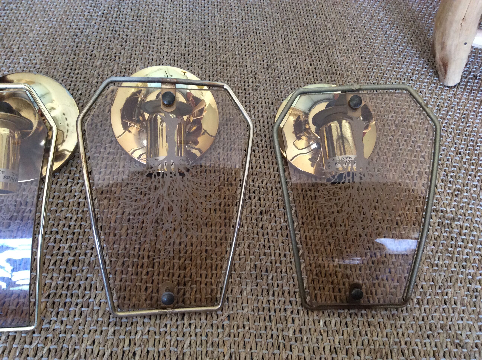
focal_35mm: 32
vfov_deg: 44.1
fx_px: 445
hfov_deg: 56.9
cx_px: 241
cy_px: 180
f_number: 2.4
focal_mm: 3.3
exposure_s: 1/25
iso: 125
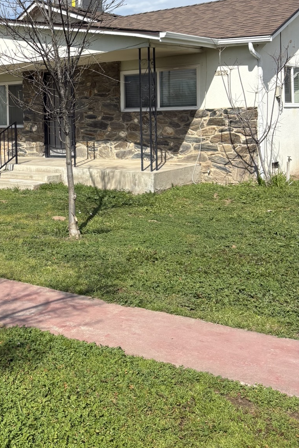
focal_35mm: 48
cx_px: 2
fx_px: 598
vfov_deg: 40.4
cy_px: 137
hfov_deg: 26.6
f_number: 1.6
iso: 50
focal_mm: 5.96
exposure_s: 1/4329
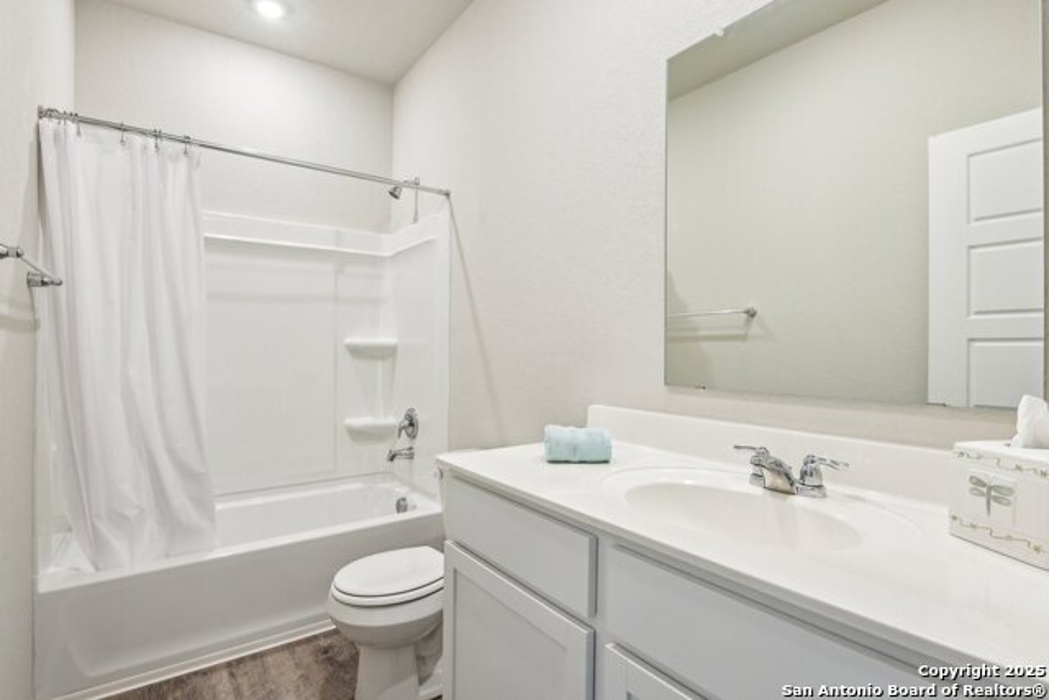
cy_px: 350
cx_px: 524
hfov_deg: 93.3
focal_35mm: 17
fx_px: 495
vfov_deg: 70.5
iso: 900
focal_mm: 17
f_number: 8
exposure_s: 1/20
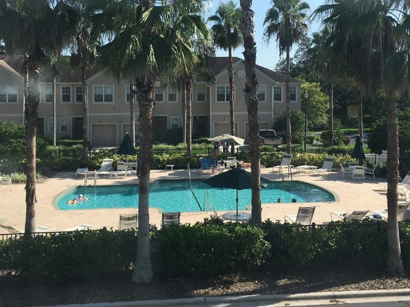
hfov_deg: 42.1
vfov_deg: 31.8
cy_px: 95
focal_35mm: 45
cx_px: 213
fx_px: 533
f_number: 2.2
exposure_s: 1/1451
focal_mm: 4.15
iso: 25
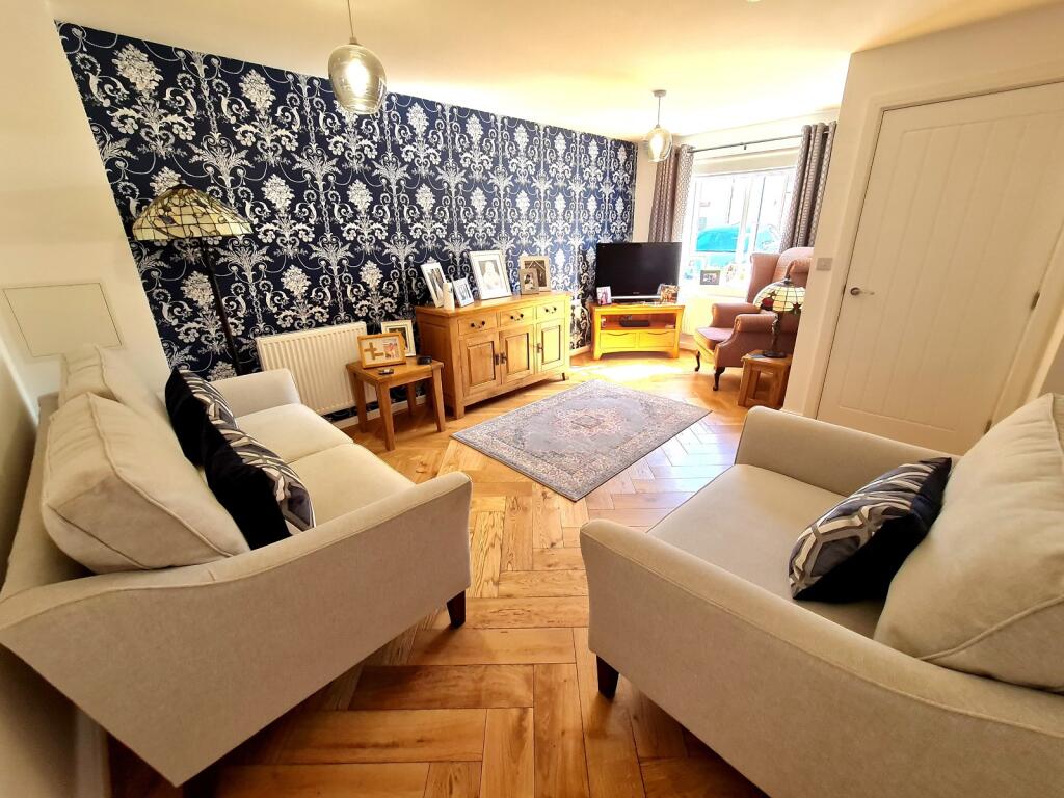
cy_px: 399
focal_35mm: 13
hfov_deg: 106.2
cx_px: 532
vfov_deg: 89.9
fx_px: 400
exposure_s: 1/50
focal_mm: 2.2
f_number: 2.2
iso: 125
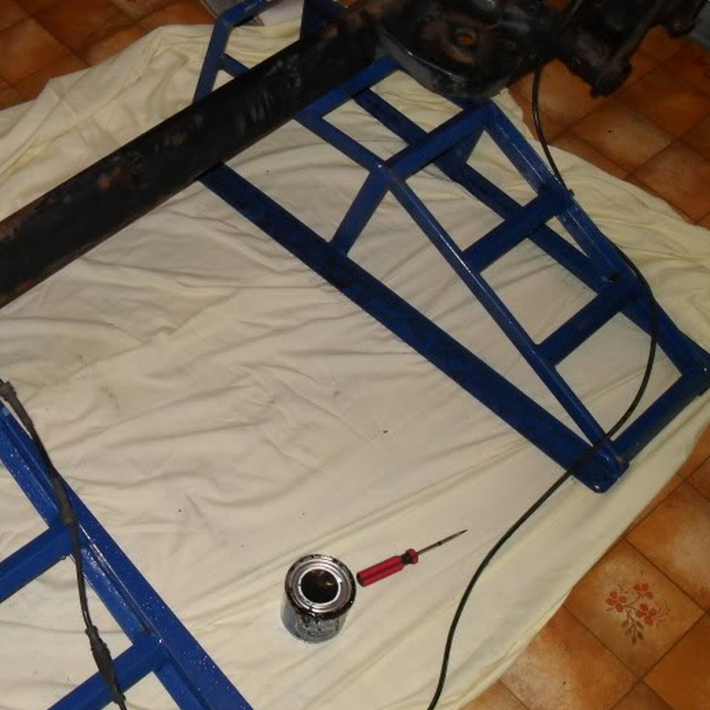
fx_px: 1114
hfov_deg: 34.5
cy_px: 315
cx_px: 164
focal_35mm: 48
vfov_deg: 35.3
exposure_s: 1/45
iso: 200
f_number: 2.8
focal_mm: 6.2
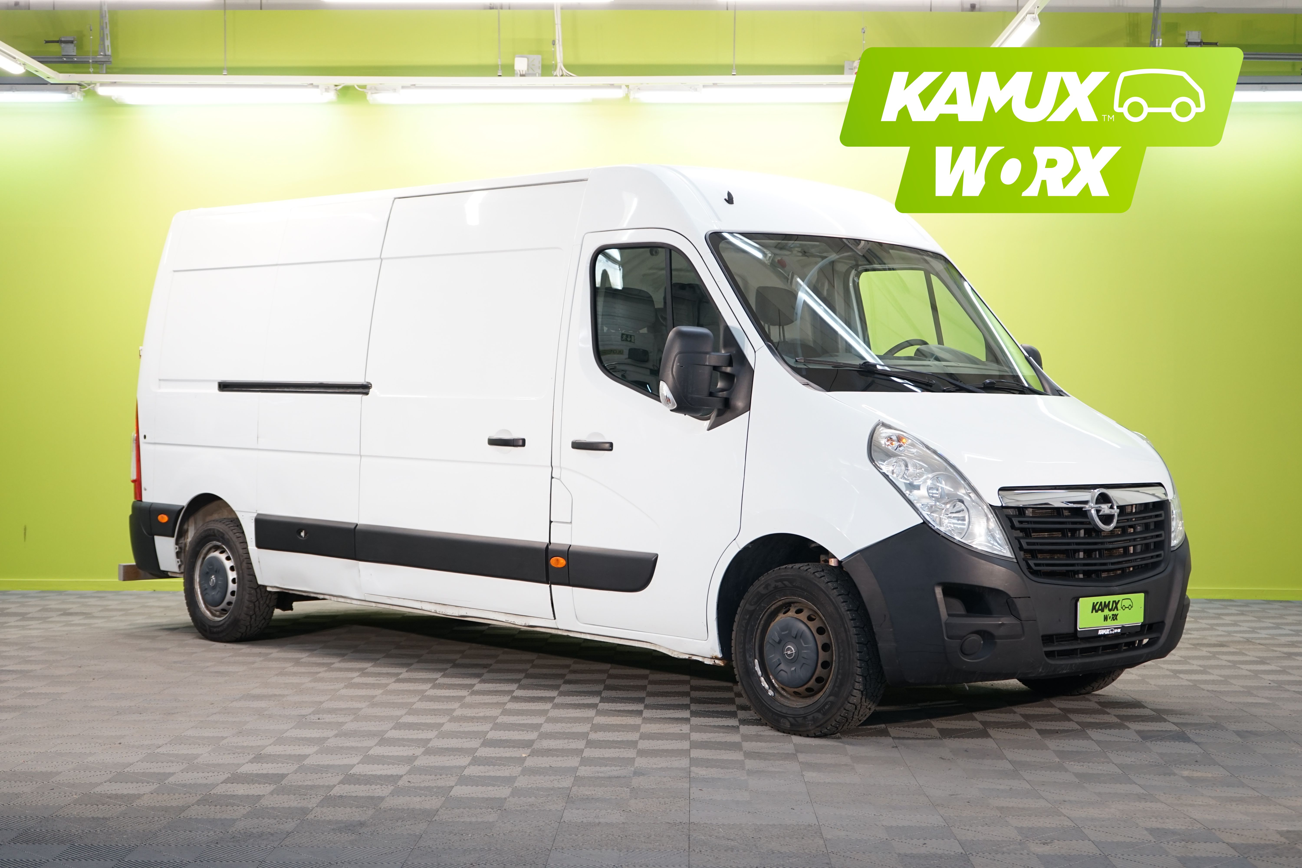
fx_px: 1953
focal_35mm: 54
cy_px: 434
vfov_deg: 25.1
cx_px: 651
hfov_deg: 36.9
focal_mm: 54
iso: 640
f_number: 5.6
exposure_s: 1/25
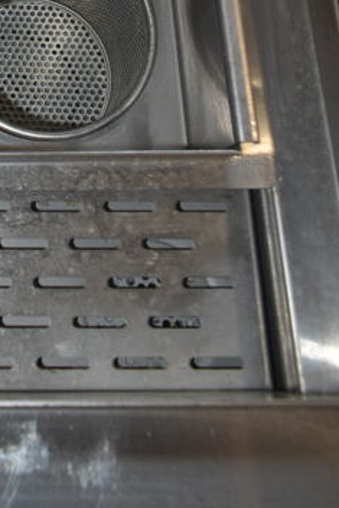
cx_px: -85
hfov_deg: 18.3
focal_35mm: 70
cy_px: -133
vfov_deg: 25.3
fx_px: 988
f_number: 5.6
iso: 200
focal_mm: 18
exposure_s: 1/30
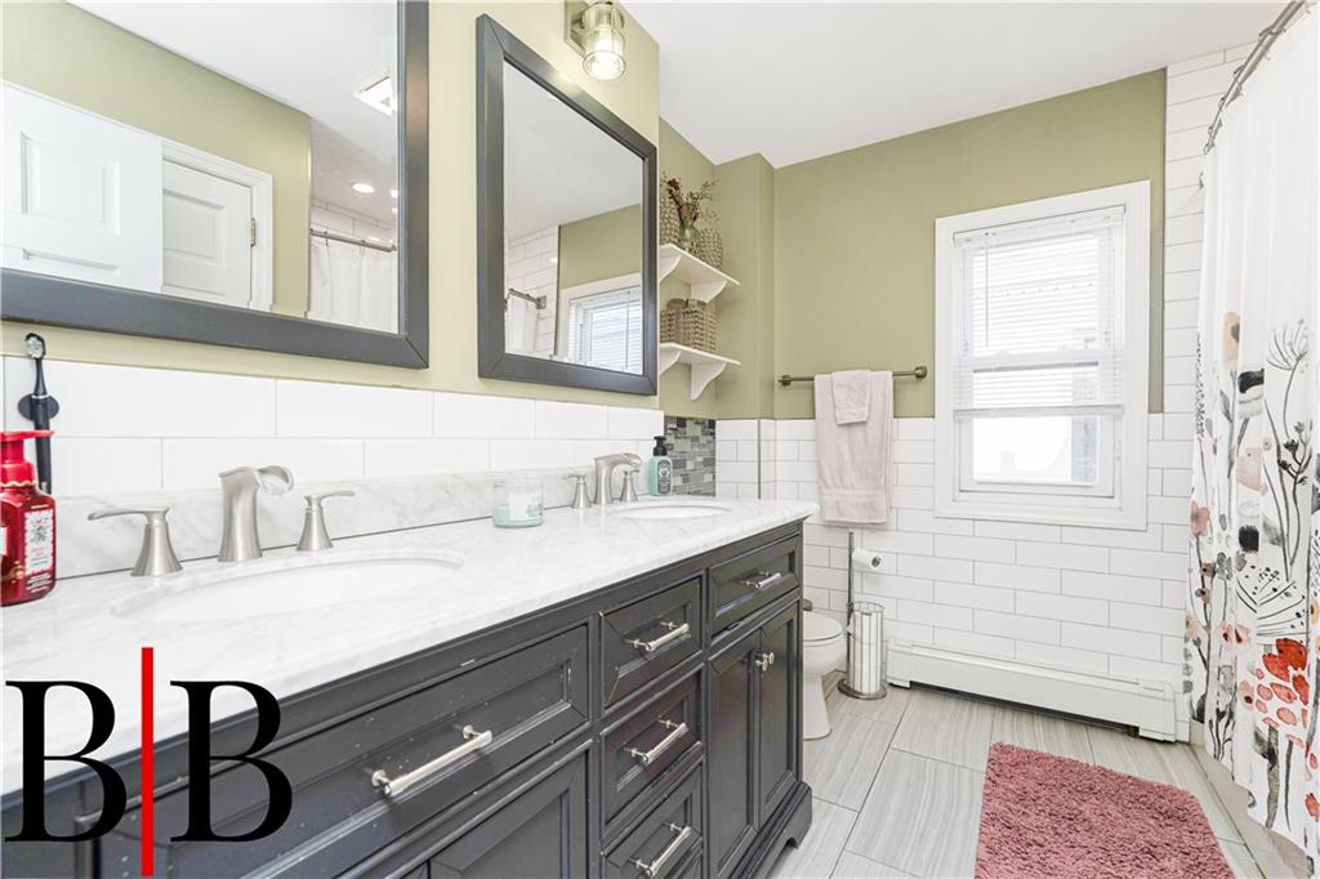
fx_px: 586
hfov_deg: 96.8
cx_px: 660
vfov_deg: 73.7
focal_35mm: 16
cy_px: 440
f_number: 5.6
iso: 50
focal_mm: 16
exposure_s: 1/60
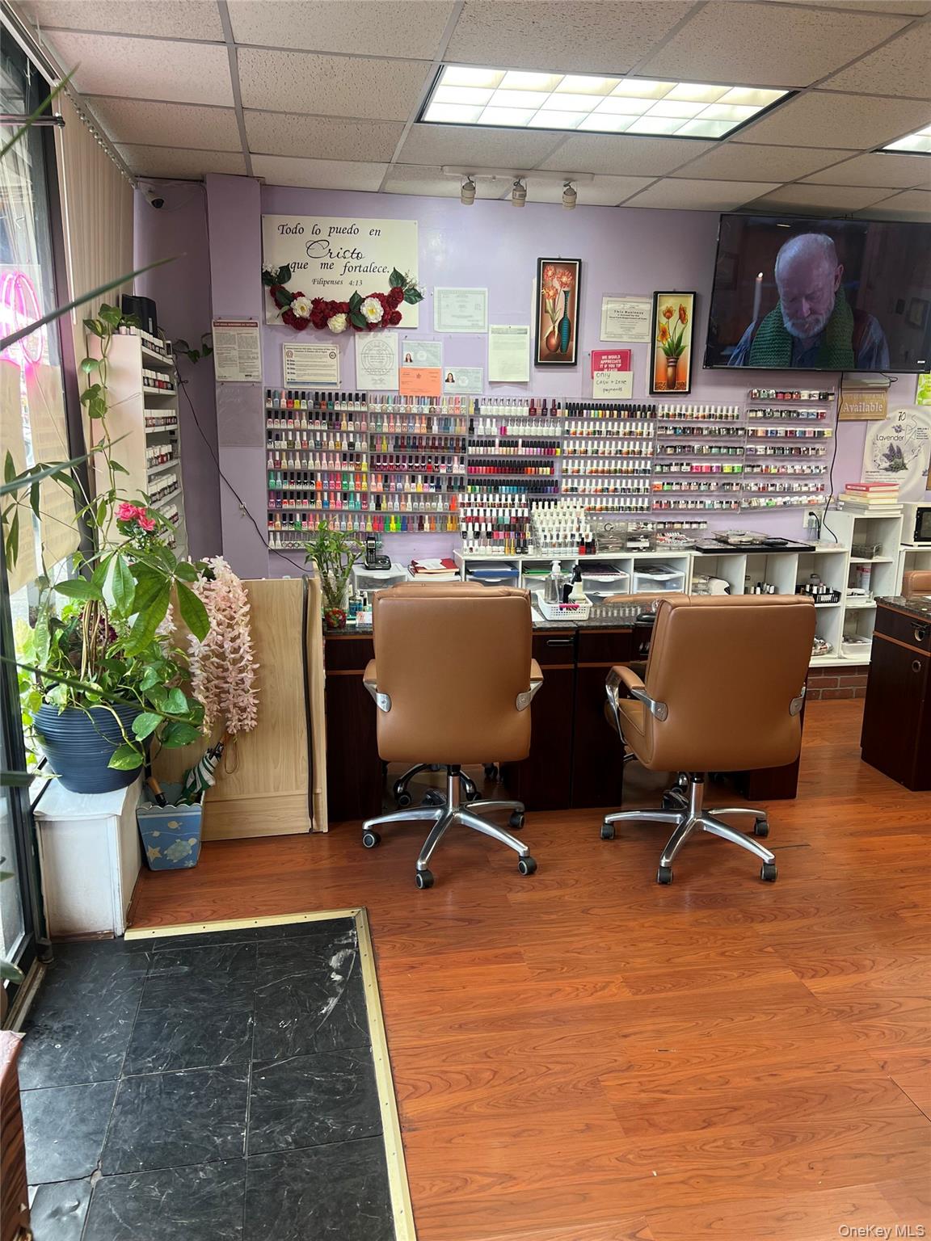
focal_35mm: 26
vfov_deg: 67.3
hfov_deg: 53.1
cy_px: 620
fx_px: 932
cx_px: 466
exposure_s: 1/120
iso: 100
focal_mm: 5.7
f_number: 1.5
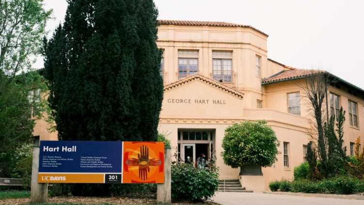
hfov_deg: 46.4
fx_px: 425
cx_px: 186
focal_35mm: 44
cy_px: 114
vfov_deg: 27.1
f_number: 8
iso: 1250
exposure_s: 1/1000
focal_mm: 27
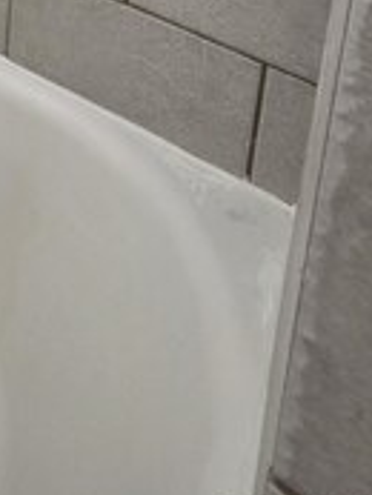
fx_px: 687
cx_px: -246
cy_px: -381
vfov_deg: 22.9
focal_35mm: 48
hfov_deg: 22.3
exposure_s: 1/120
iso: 250
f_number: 1.9
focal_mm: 2.2
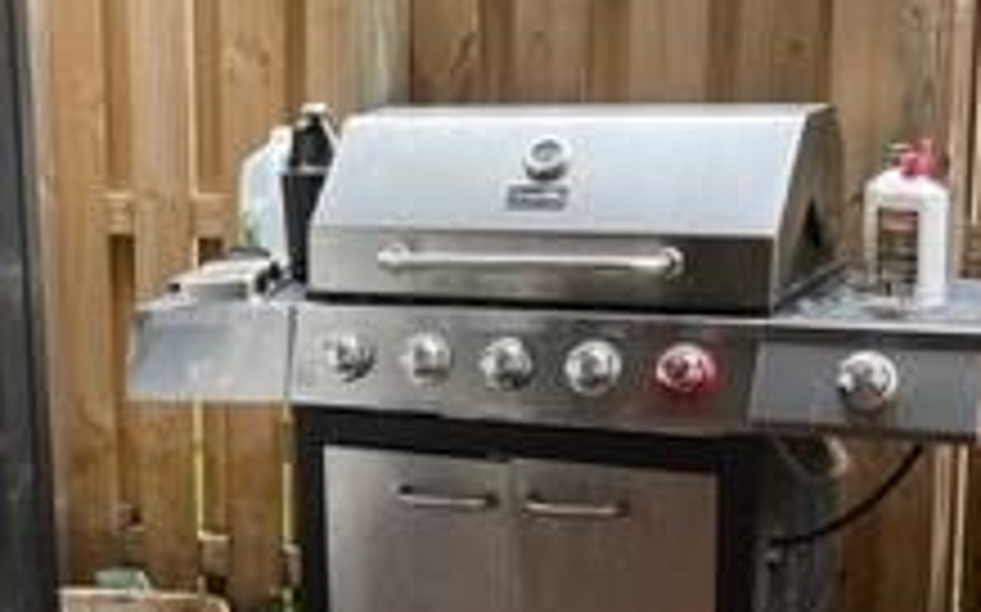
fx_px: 2164
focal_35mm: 81
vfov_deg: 16.0
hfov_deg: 24.8
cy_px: 464
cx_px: 90
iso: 100
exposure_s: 1/120
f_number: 1.5
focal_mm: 5.7
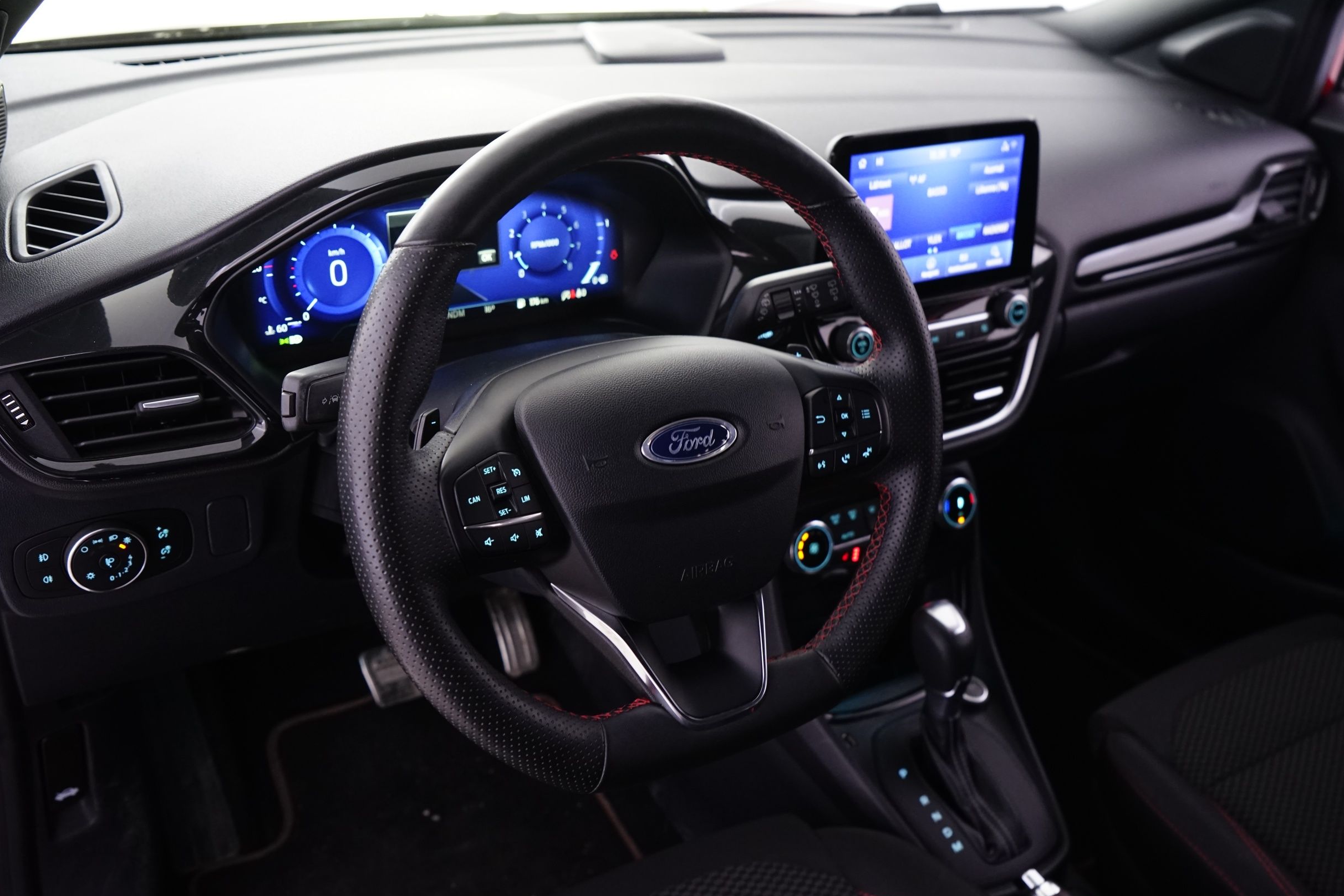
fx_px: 1232
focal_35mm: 33
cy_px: 441
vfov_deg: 40.0
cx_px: 683
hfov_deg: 57.2
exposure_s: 1/8
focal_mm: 32
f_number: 5
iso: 1600
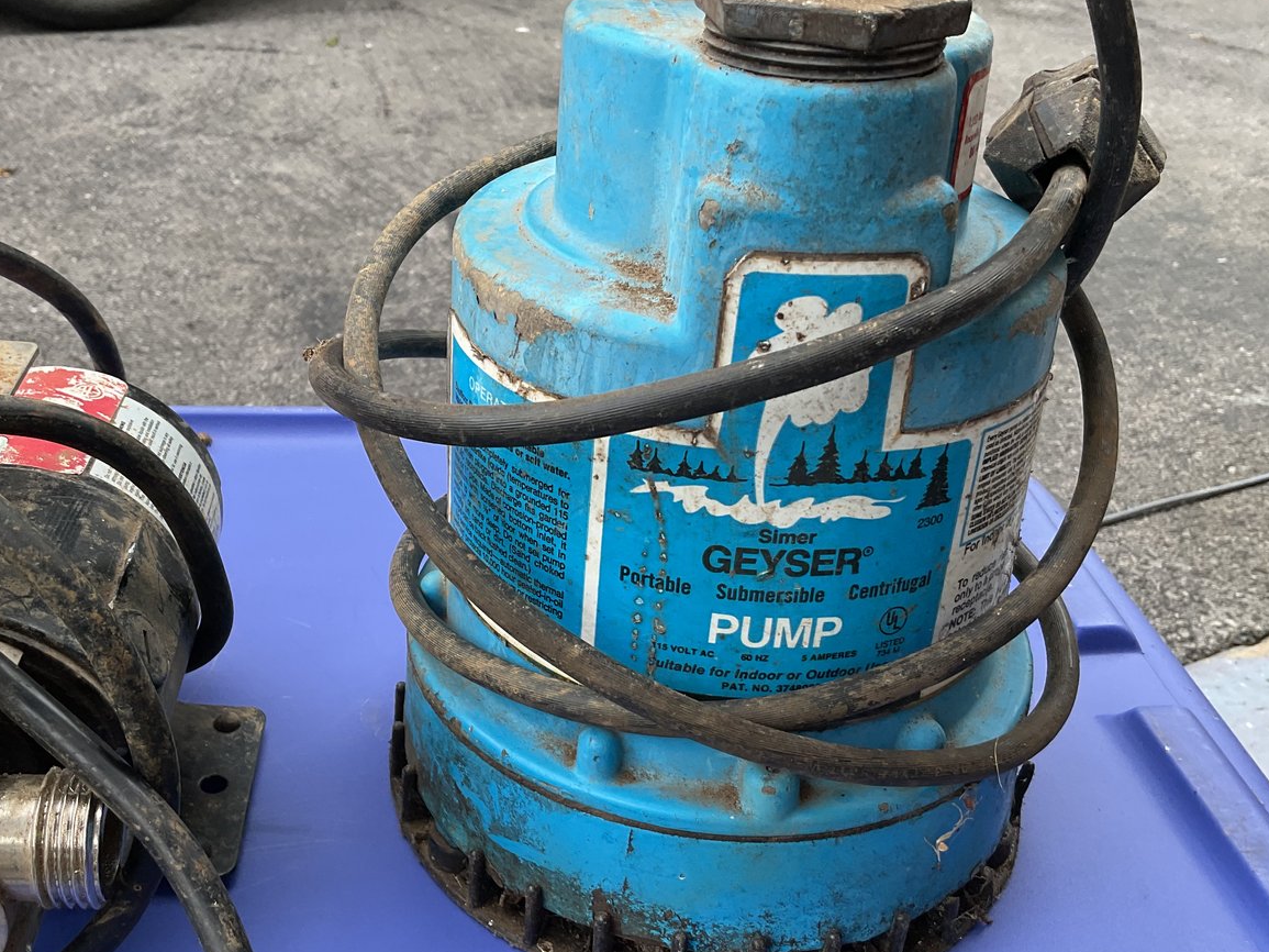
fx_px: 1393
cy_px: 546
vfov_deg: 37.6
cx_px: 559
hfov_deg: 48.9
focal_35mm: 38
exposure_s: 1/276
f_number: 1.8
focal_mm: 3
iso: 16
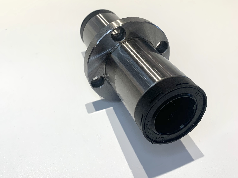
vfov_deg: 40.5
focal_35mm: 35
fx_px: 241
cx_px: 118
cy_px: 69
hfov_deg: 52.6
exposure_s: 1/121
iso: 32
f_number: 1.8
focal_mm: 4.25
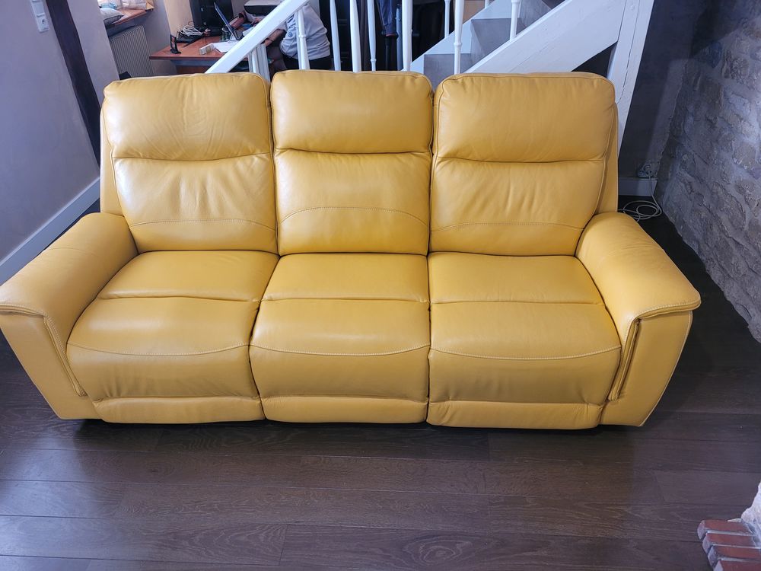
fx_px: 572
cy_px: 286
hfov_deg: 67.3
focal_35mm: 26
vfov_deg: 53.1
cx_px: 380
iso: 200
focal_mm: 5.4
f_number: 1.8
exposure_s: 1/50
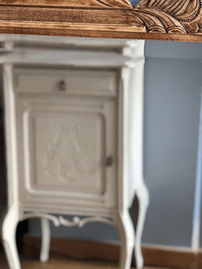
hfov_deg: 18.6
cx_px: 133
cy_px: 129
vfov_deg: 24.7
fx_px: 615
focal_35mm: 79
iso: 80
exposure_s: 1/40
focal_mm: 6
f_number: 2.4
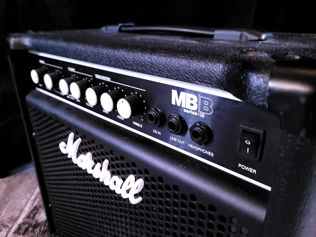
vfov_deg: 53.1
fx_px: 237
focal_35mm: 26
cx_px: 158
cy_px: 118
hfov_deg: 67.3
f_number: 1.8
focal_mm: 5.4
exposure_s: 1/15
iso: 1600
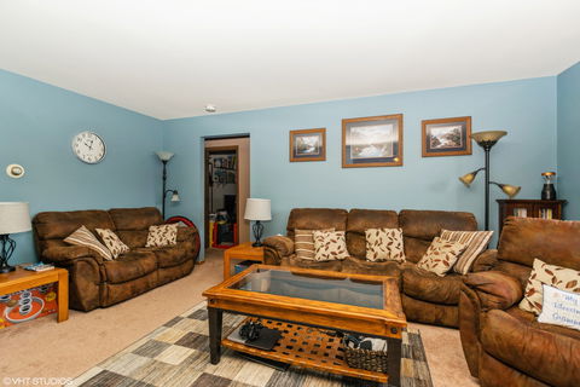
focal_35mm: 15
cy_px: 194
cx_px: 290
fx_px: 242
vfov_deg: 77.3
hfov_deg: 100.4
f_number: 3.5
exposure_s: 1/200
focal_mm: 10
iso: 200
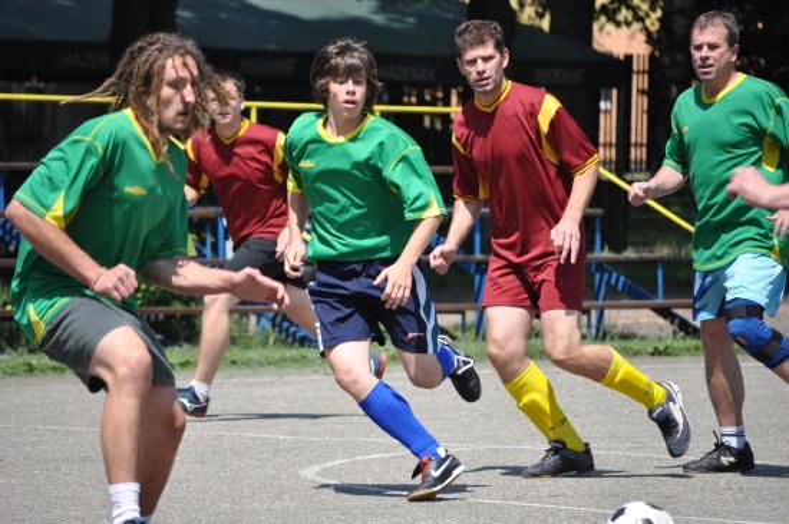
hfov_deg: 8.3
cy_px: 262
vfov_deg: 5.5
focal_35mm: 248
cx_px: 394
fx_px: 5416
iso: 400
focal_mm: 165
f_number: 5.3
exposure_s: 1/1250
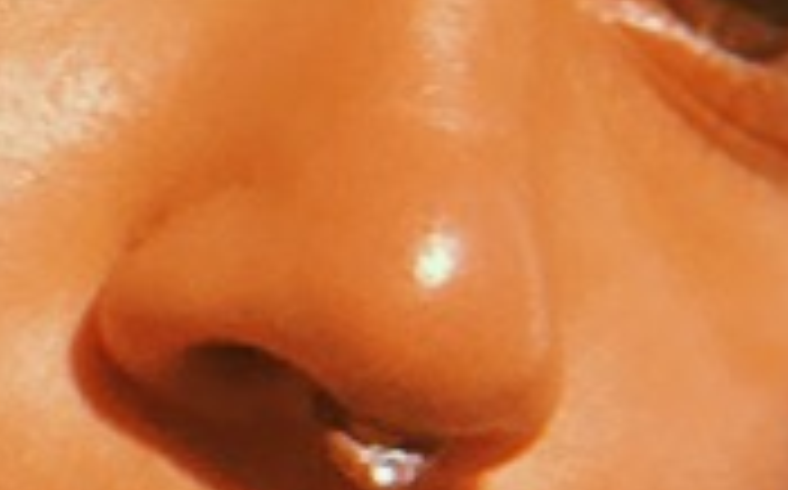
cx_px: -315
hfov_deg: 8.6
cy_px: 850
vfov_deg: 5.4
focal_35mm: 241
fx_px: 5171
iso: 32
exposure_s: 1/670
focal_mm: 2.65
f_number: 2.2
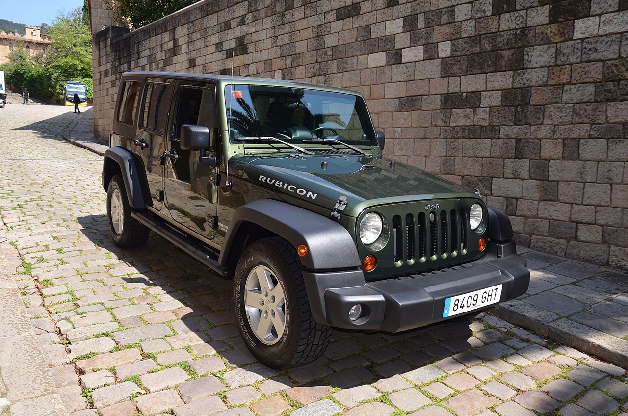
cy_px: 208
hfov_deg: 59.6
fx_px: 548
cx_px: 314
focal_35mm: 32
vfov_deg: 41.5
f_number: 6.3
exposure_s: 1/200
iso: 100
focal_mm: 21
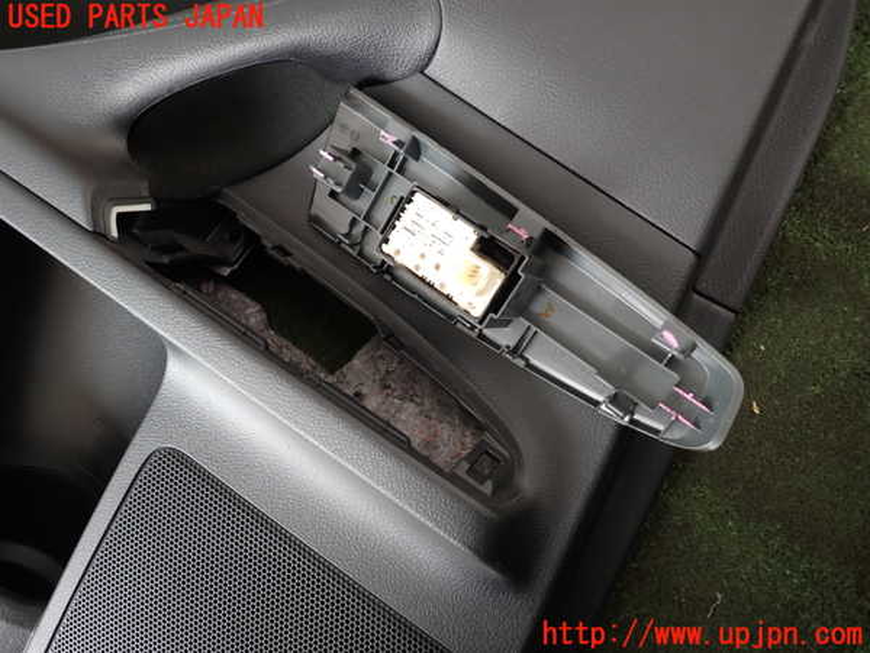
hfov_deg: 69.4
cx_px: 435
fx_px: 628
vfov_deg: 54.9
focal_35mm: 25
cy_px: 326
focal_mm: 4.5
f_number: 2
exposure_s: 1/60
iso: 200
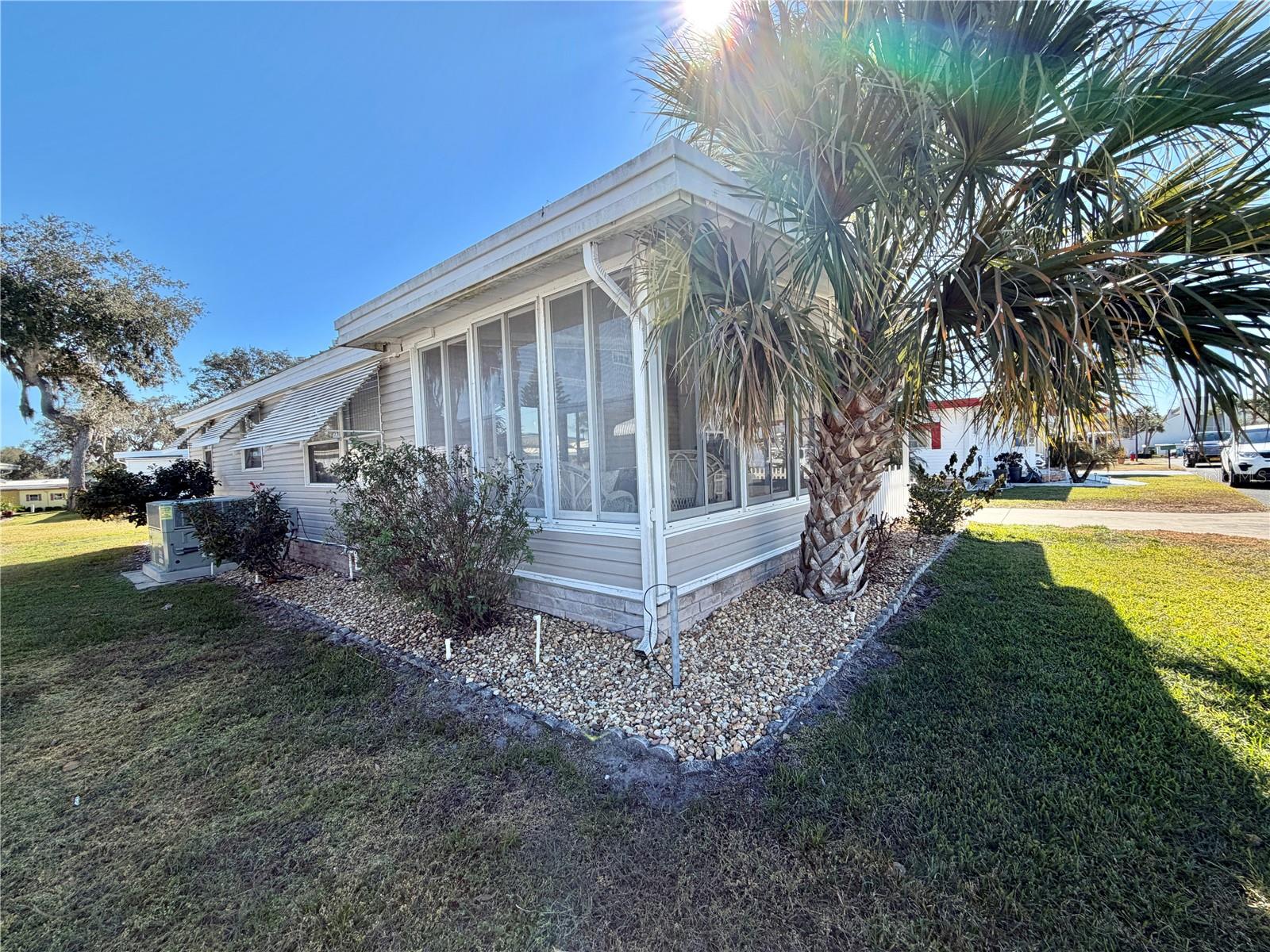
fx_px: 514
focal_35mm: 14
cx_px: 635
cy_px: 476
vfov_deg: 85.7
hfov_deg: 102.1
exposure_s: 1/569
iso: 40
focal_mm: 2.22
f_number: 2.2
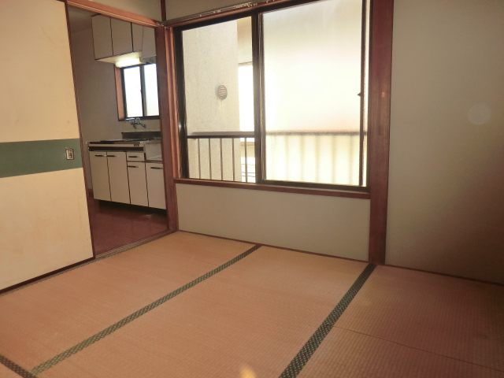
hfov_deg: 71.6
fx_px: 349
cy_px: 189
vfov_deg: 56.8
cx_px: 252
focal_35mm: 24
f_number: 3.2
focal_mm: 4.3
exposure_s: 1/80
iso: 80
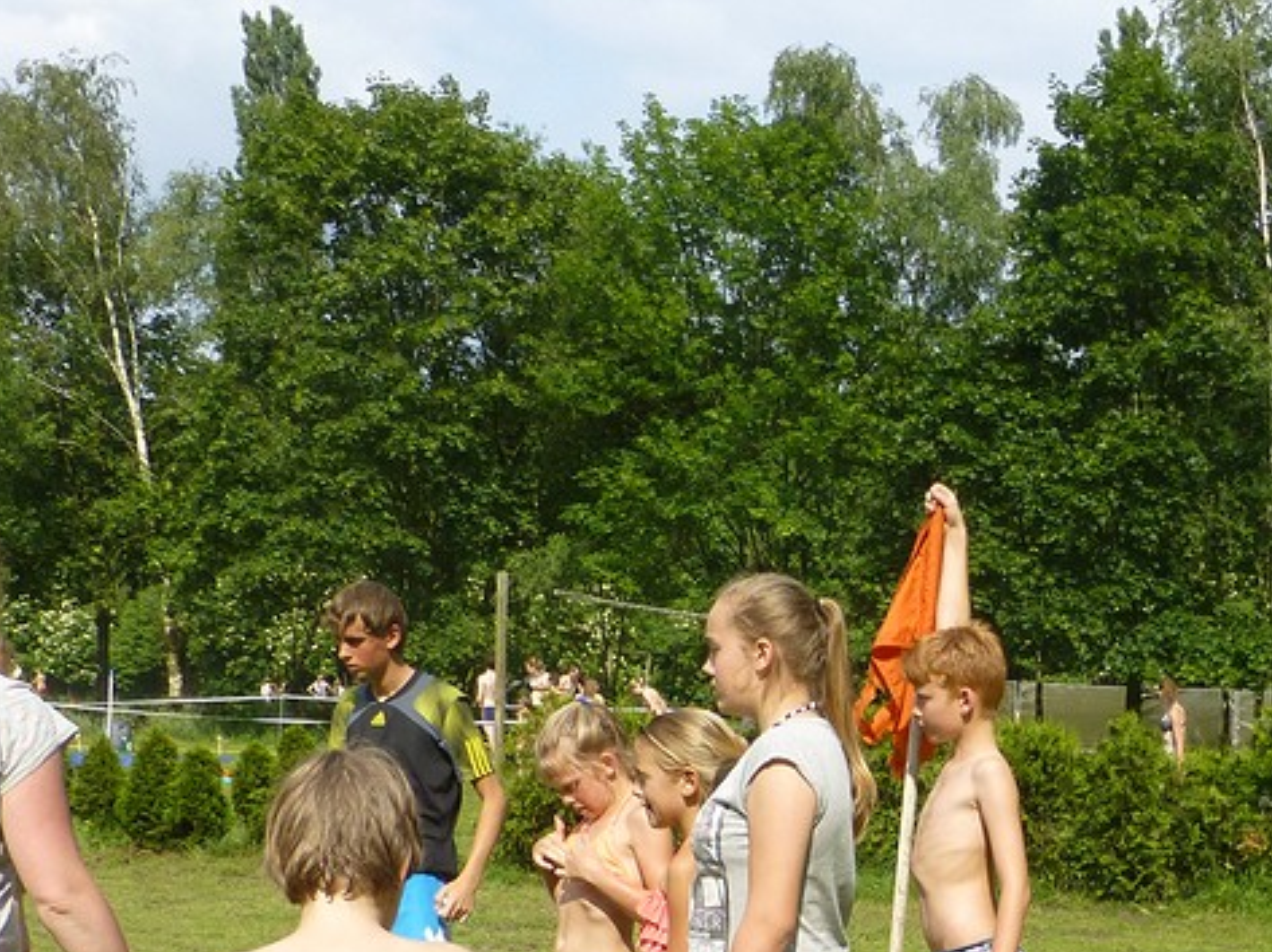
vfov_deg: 26.5
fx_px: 1909
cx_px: 947
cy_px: 944
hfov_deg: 36.0
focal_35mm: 52
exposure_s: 1/640
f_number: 4
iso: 100
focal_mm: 4.3
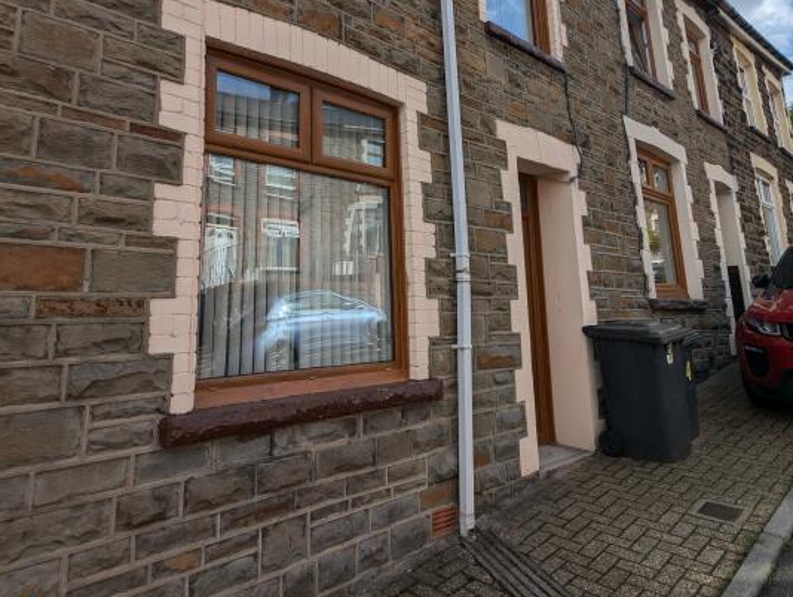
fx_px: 528
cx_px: 377
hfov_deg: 73.8
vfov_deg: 57.9
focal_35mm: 23
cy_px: 207
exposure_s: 1/3704
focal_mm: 2.23
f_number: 1.95
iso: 42
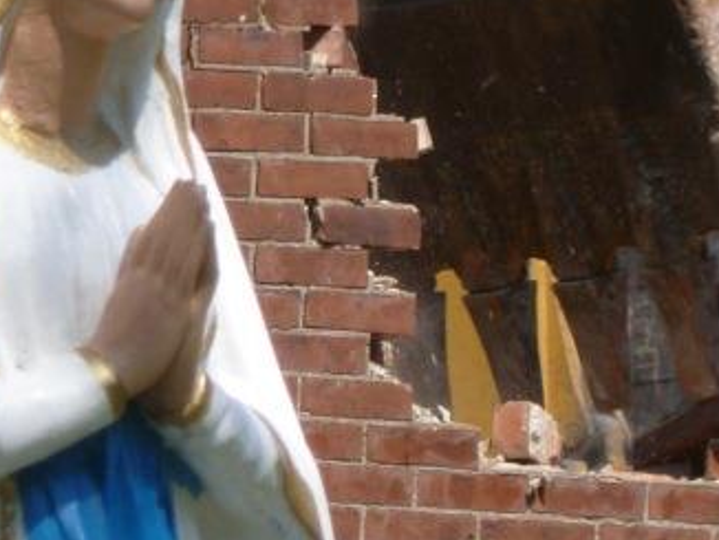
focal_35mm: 753
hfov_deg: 2.6
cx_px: 366
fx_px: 15652
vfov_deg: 2.0
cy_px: -55
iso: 80
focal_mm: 40
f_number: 5.9
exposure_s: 1/250
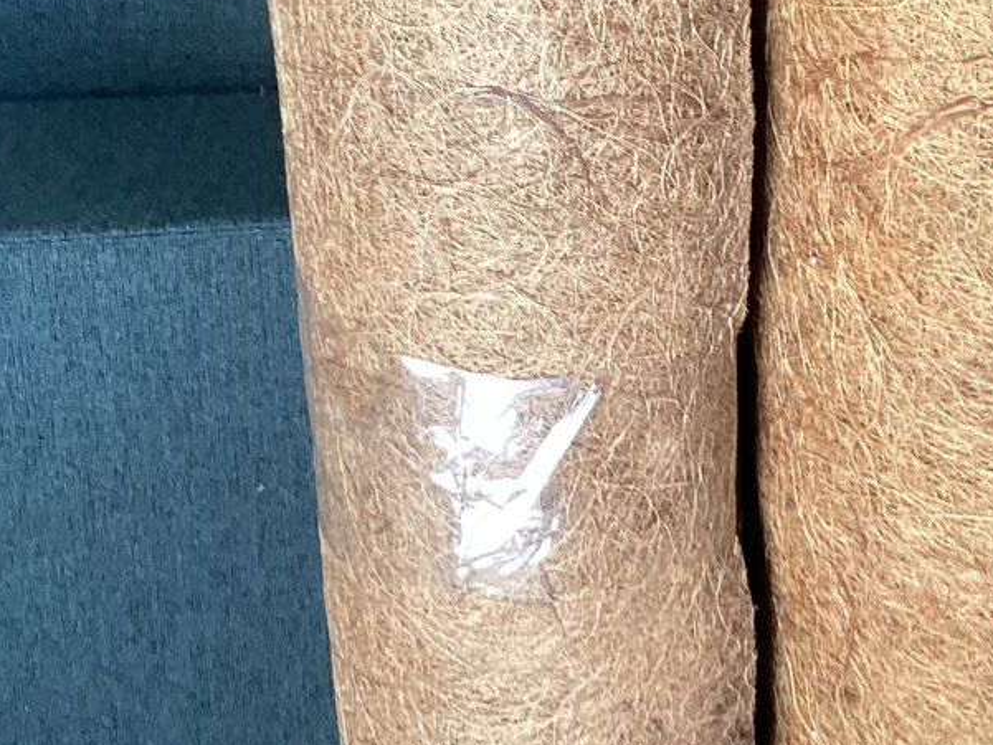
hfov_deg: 24.8
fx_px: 2238
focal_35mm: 78
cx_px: 706
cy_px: 356
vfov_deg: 18.9
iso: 100
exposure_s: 1/50
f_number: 2.4
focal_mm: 3.3
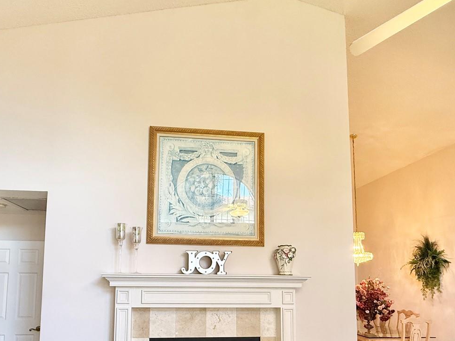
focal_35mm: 23
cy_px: 249
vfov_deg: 56.4
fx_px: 302
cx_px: 196
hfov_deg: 73.6
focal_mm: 2.22
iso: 250
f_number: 2.2
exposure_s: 1/120
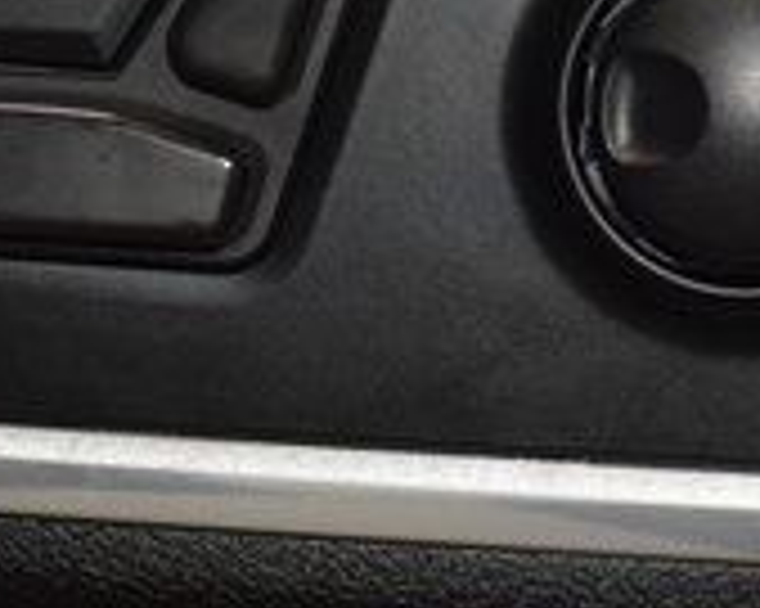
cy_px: 128
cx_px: 225
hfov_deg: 7.0
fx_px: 6227
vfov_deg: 5.6
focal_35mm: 277
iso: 1600
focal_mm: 52
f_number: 4.5
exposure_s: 1/125
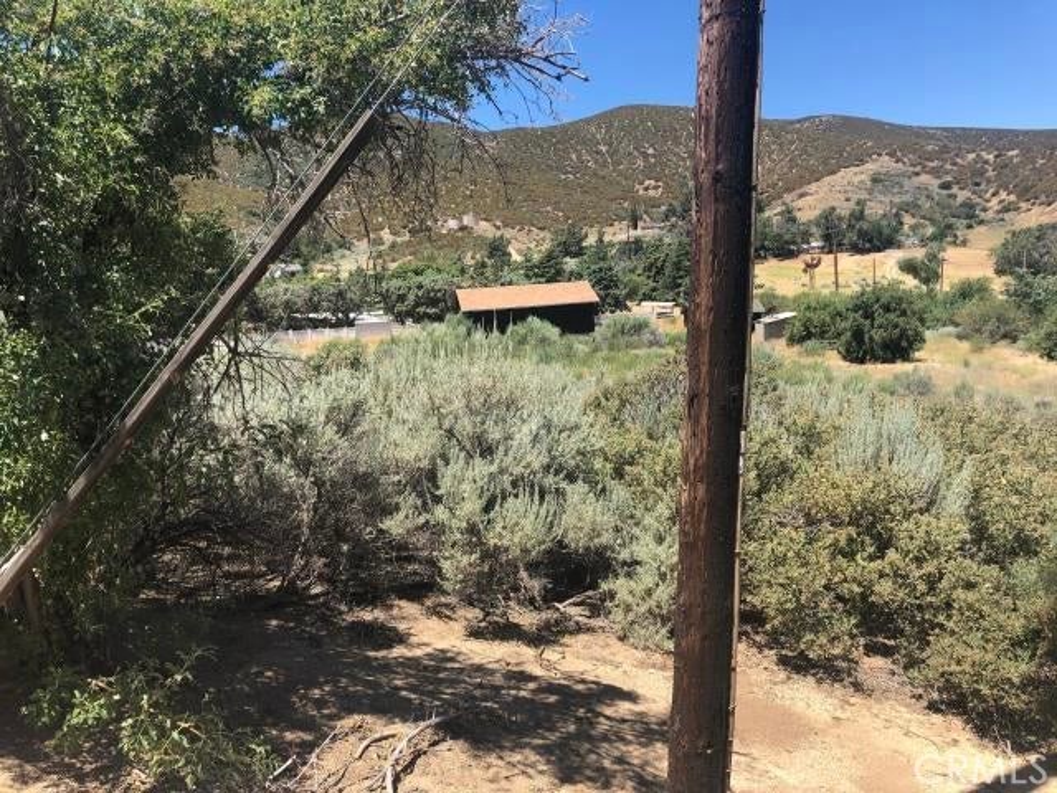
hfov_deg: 63.4
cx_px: 528
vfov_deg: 49.7
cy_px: 396
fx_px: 855
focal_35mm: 28
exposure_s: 1/1021
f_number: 1.8
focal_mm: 4
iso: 20
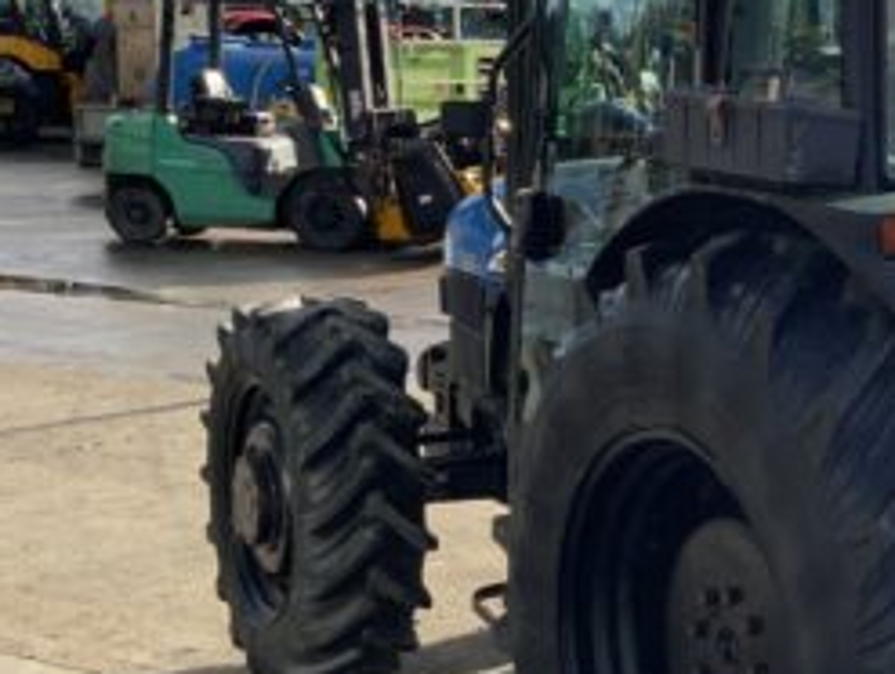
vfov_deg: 19.7
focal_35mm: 75
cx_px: 1087
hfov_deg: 23.6
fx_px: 1942
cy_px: 370
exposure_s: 1/1250
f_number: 1.8
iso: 16
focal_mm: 3
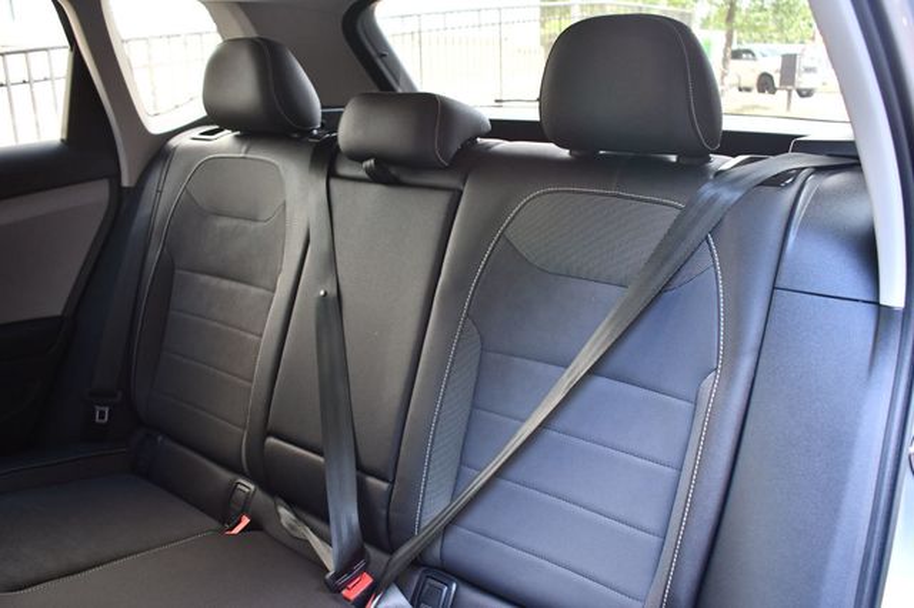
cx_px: 457
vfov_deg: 43.6
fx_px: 761
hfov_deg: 62.0
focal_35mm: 30
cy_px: 304
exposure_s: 1/125
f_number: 3.5
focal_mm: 20
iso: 1250
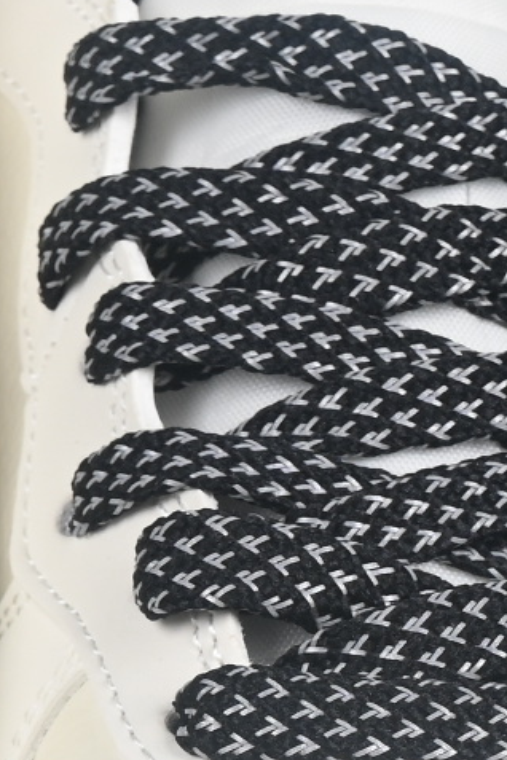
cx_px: -155
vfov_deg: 4.7
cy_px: 860
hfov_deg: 3.1
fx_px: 9252
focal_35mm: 438
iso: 160
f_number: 8
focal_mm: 50
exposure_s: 1/125
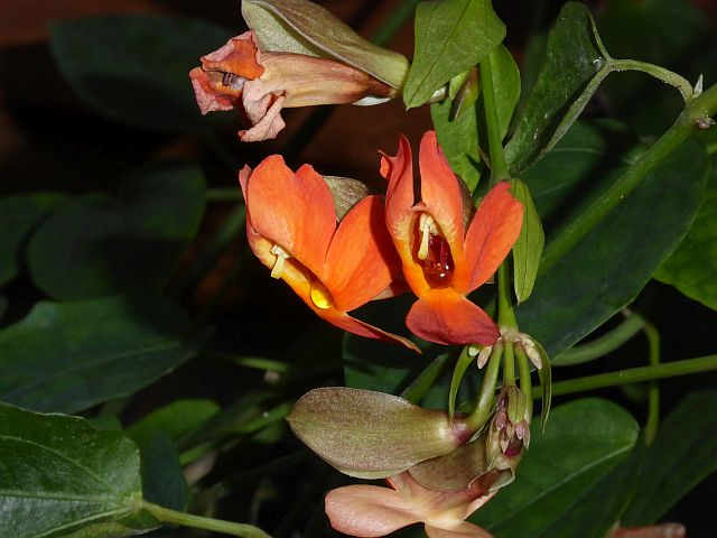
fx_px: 2796
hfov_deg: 14.6
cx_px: 358
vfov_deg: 11.0
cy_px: 269
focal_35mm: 135
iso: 500
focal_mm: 24.2
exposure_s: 1/60
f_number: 8
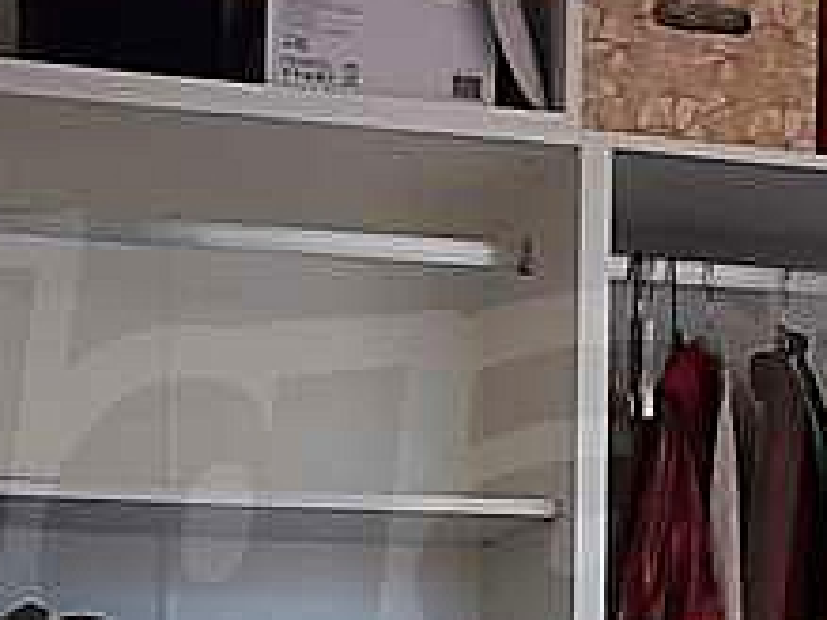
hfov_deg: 21.6
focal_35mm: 89
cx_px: 717
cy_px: 743
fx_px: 2125
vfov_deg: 15.9
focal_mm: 1.42
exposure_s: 1/50
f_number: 2.2
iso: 40
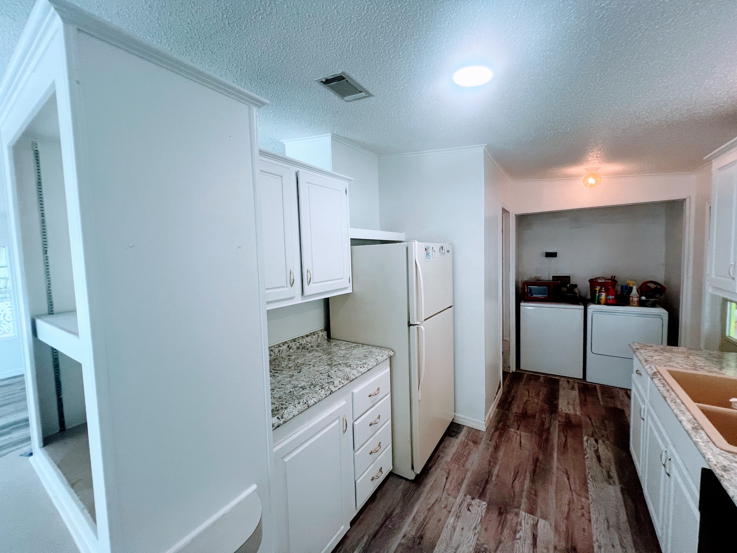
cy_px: 276
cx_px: 368
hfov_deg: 106.2
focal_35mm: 13
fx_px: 277
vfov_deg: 89.9
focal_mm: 1.57
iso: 125
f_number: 1.8
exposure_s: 1/120
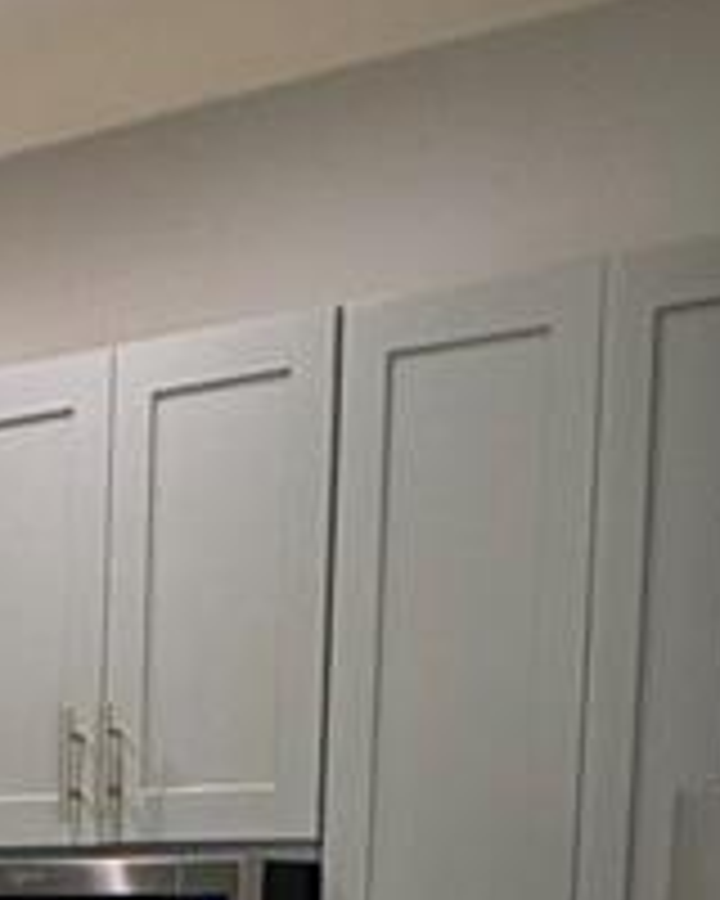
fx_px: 4049
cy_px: 1458
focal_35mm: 152
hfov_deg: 10.0
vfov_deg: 12.0
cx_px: -76
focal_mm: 4.25
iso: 100
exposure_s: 1/60
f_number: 1.8
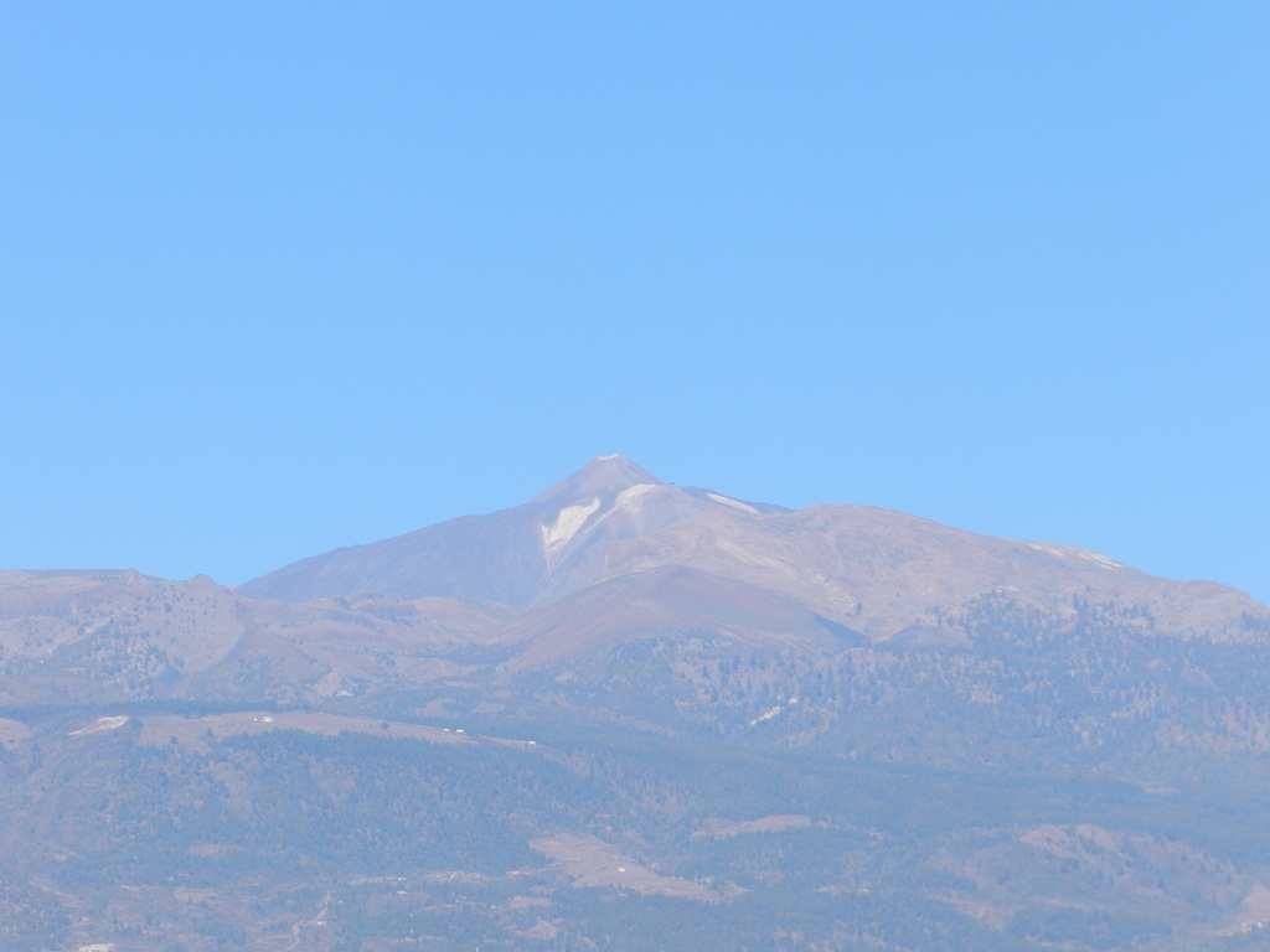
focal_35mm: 191
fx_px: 7007
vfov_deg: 7.8
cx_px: 635
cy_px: 476
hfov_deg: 10.4
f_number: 5.5
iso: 160
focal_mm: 34
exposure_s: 1/640
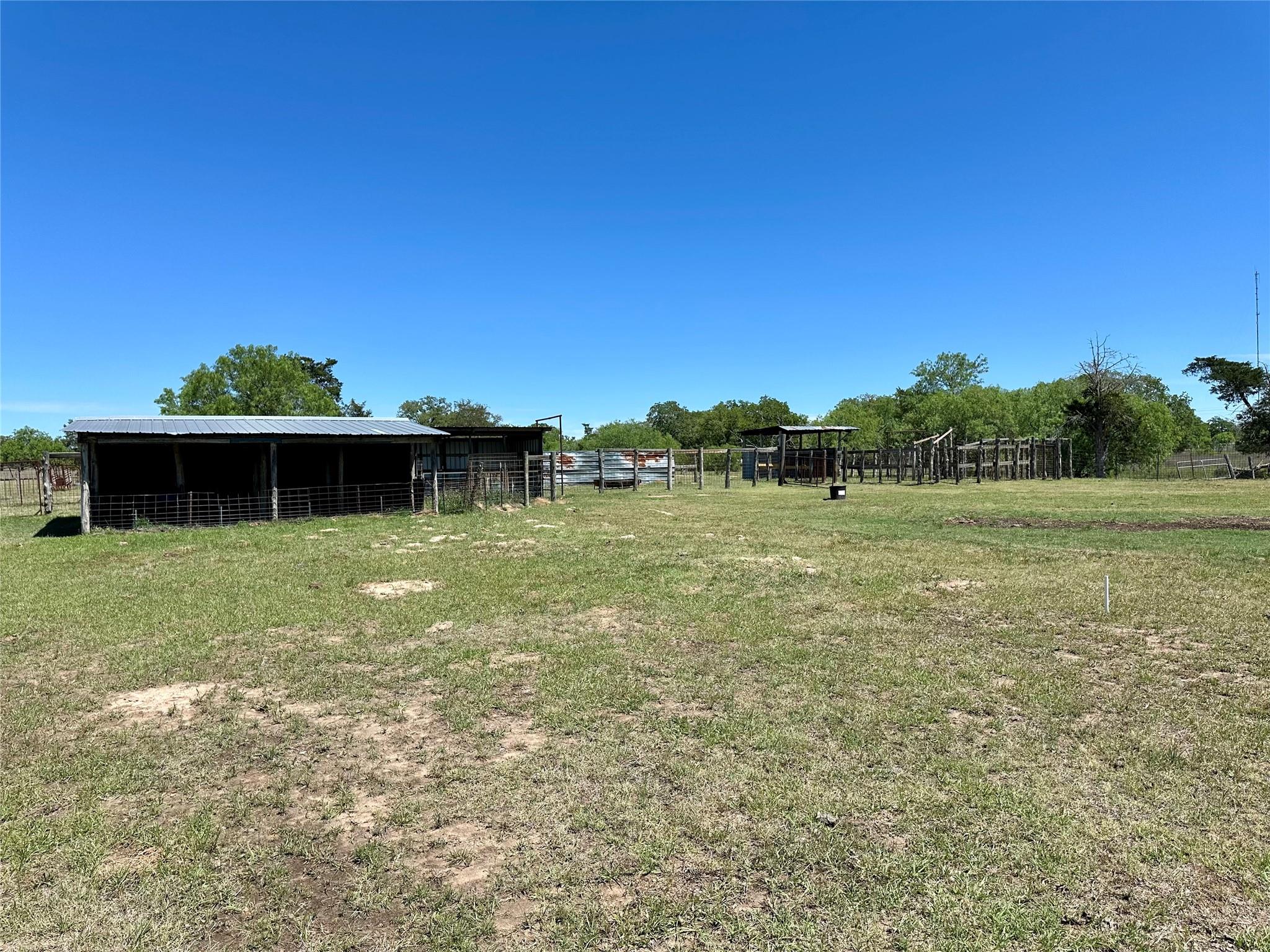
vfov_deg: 56.8
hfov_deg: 71.6
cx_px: 635
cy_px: 476
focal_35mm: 24
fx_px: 881
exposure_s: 1/4762
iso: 80
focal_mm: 6.86
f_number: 1.78
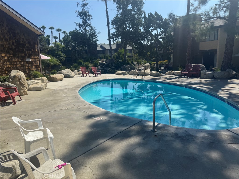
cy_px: 90
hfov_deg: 71.6
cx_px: 120
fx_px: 166
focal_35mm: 24
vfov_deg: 56.8
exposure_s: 1/5714
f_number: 1.78
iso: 80
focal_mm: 6.76
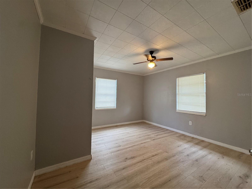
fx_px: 102
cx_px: 126
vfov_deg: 85.7
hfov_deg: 102.1
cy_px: 94
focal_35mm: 14
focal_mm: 2.22
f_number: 2.2
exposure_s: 1/120
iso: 320
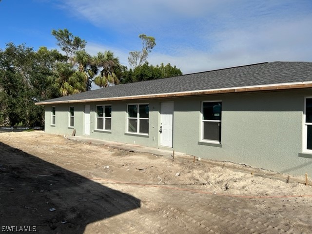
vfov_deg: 53.1
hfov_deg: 67.3
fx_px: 234
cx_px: 156
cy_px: 117
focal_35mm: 26
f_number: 1.5
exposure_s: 1/7463
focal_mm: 5.7
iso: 50
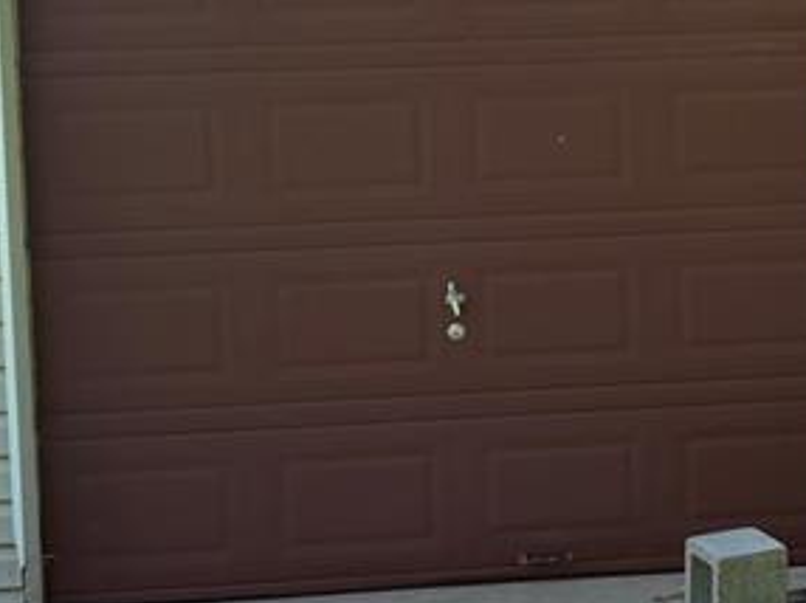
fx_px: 2001
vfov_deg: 17.0
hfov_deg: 21.6
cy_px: 132
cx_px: 888
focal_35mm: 86
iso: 100
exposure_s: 1/1314
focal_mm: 6.76
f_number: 1.78
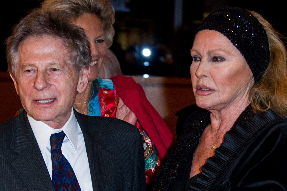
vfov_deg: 37.8
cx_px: 144
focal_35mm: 35
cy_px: 96
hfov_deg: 54.5
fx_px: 279
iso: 1000
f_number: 2.8
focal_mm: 35
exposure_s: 1/250
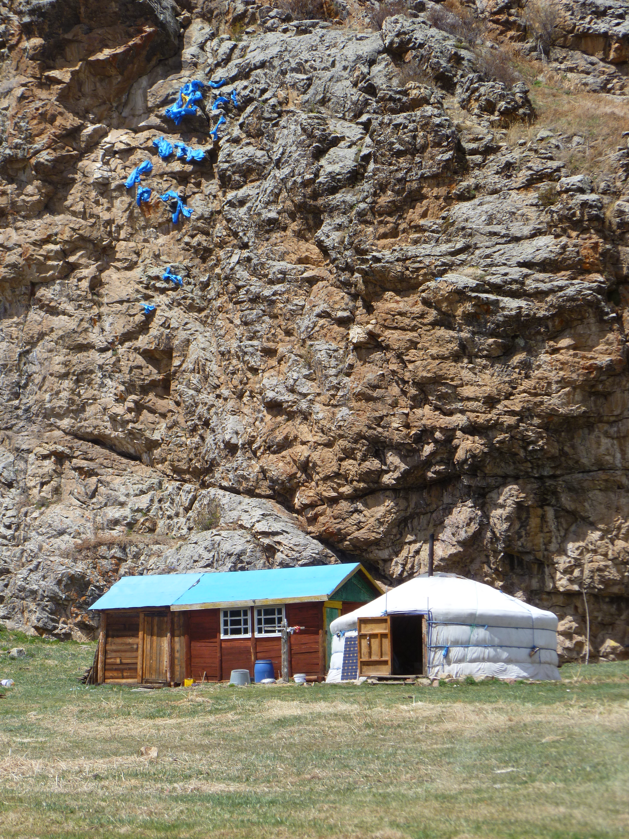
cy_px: 420
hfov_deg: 12.8
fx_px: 2810
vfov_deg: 17.0
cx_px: 314
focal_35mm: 116
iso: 80
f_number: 4.9
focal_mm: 20.7
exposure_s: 1/320
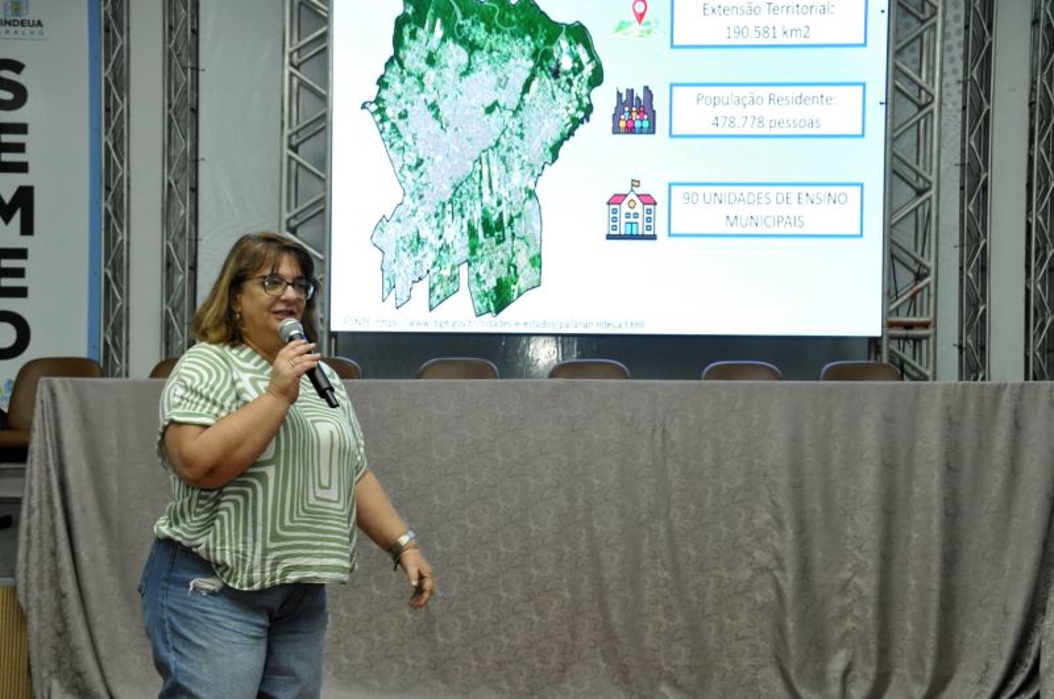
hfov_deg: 43.7
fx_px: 1316
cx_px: 527
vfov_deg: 29.8
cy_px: 350
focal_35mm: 45
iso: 1250
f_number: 8
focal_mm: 30
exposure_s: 1/60
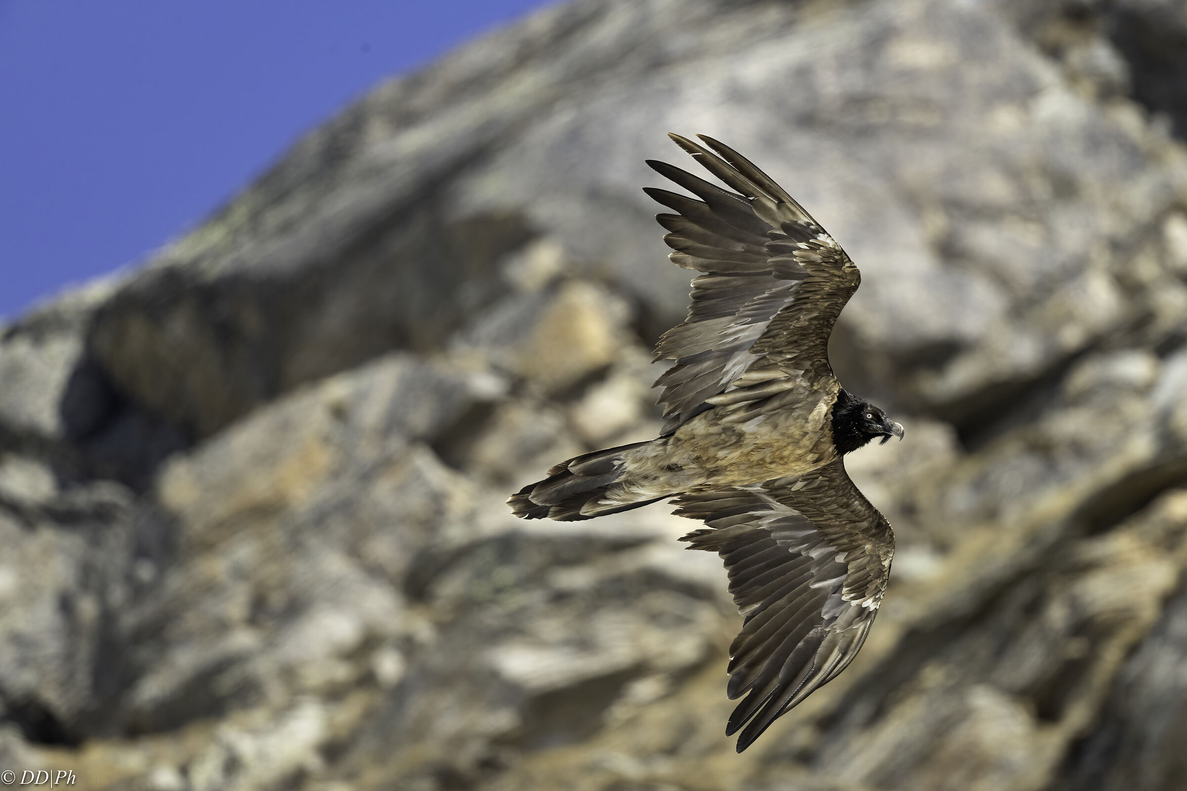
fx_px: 23079
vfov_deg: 2.0
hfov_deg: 2.9
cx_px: 594
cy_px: 396
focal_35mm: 700
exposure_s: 1/2500
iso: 1250
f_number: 8
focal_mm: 700
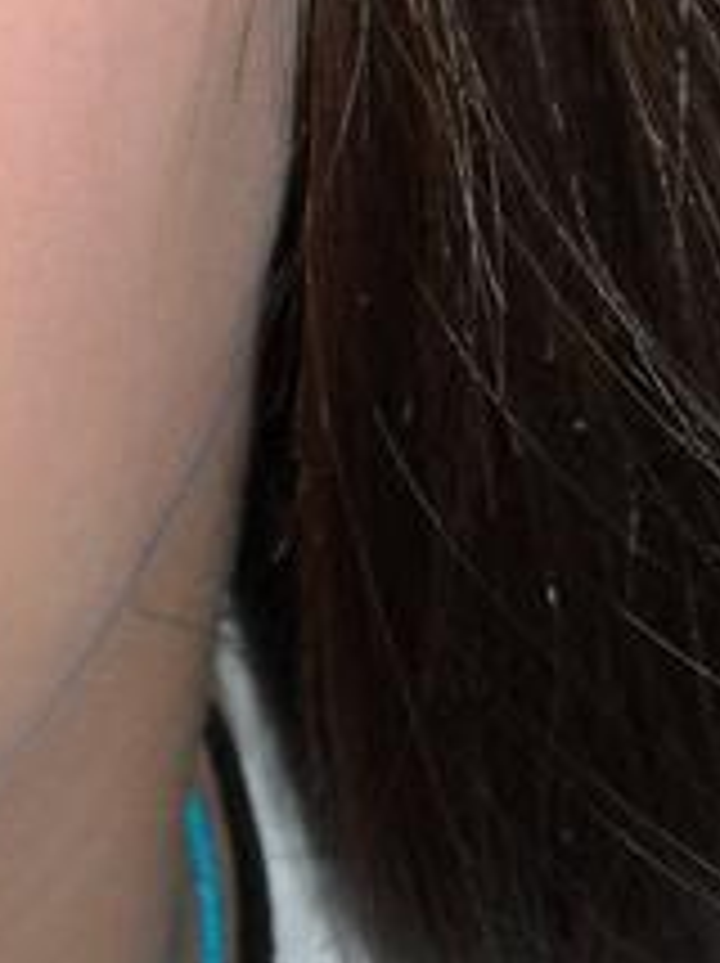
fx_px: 5613
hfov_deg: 7.3
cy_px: -472
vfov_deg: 9.5
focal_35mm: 202
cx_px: 140
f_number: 3.3
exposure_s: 1/60
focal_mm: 8.85
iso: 200
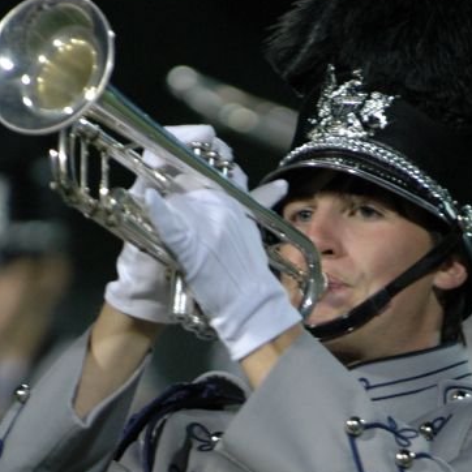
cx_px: 275
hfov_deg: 2.4
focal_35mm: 720
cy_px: 606
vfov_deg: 2.4
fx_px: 11107
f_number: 2.8
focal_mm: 200
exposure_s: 1/60
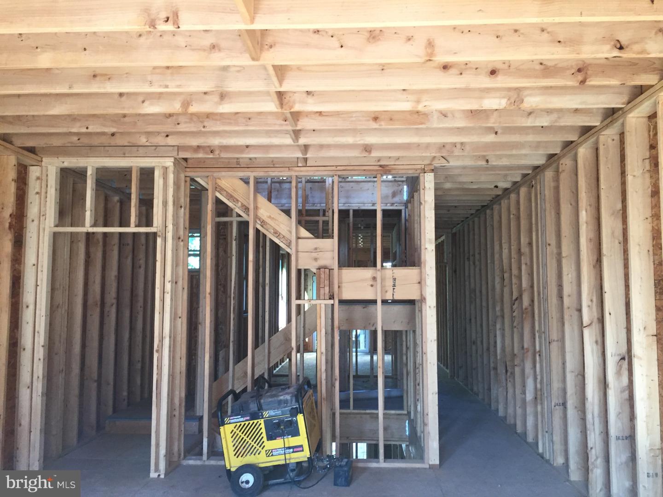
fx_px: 555
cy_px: 248
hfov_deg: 61.7
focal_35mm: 29
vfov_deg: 48.2
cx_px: 332
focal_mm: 4.15
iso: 50
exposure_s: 1/30
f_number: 2.2
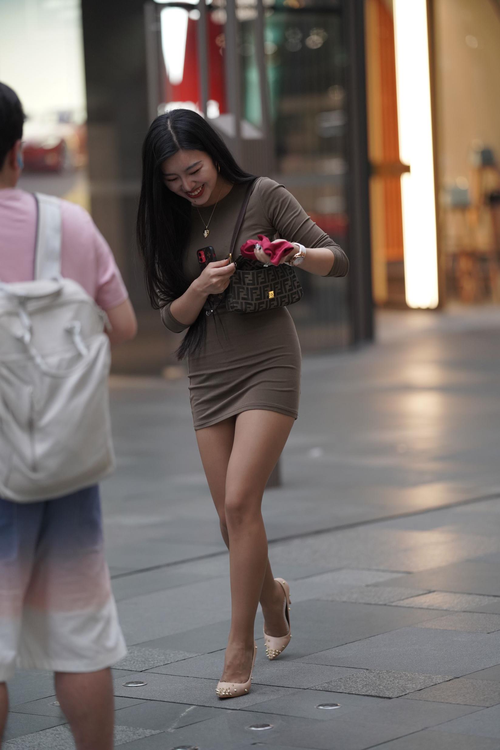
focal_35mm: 135
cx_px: 250
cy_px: 375
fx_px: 2813
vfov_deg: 15.2
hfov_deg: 10.2
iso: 1000
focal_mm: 135
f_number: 2
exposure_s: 1/400
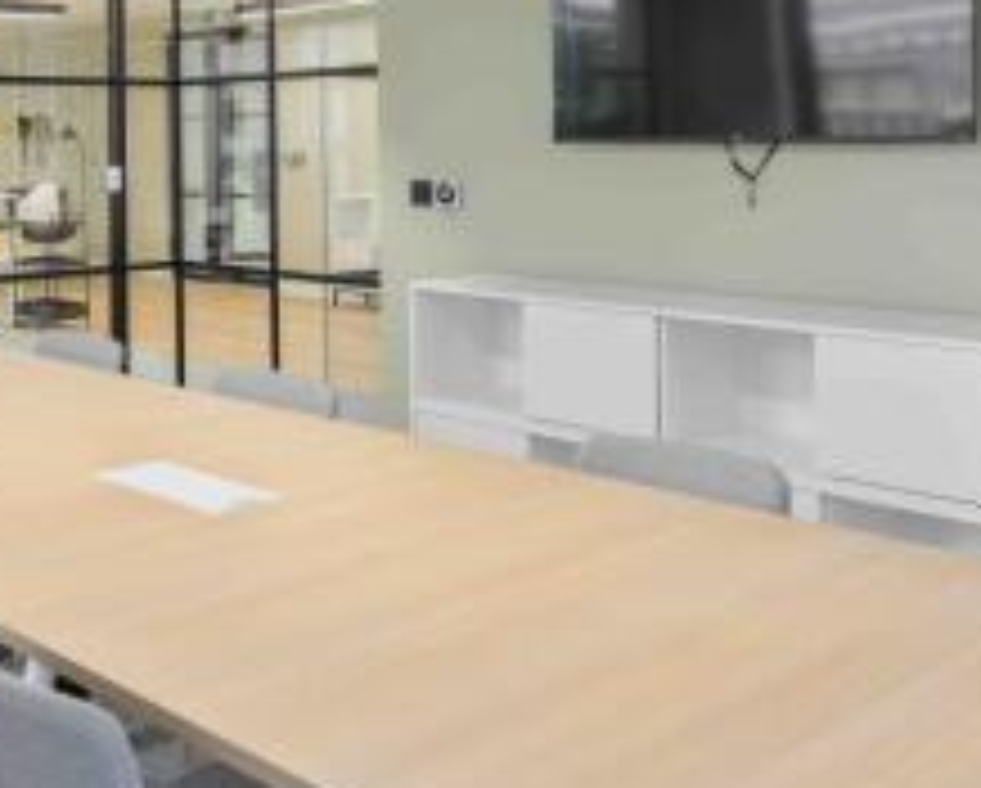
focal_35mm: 45
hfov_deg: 37.9
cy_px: 155
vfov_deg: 32.6
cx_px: 68
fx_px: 1308
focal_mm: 22
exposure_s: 1/6
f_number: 7.1
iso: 100
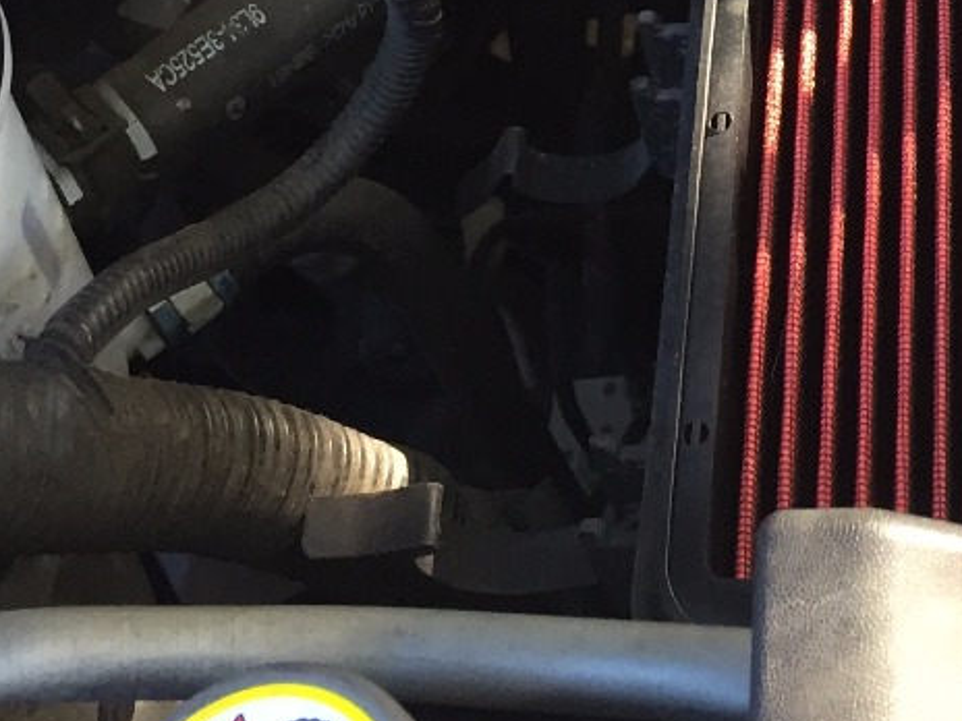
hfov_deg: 21.3
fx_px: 2501
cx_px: 856
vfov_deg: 15.4
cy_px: -286
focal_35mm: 90
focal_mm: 4.15
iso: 40
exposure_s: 1/30
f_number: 2.2
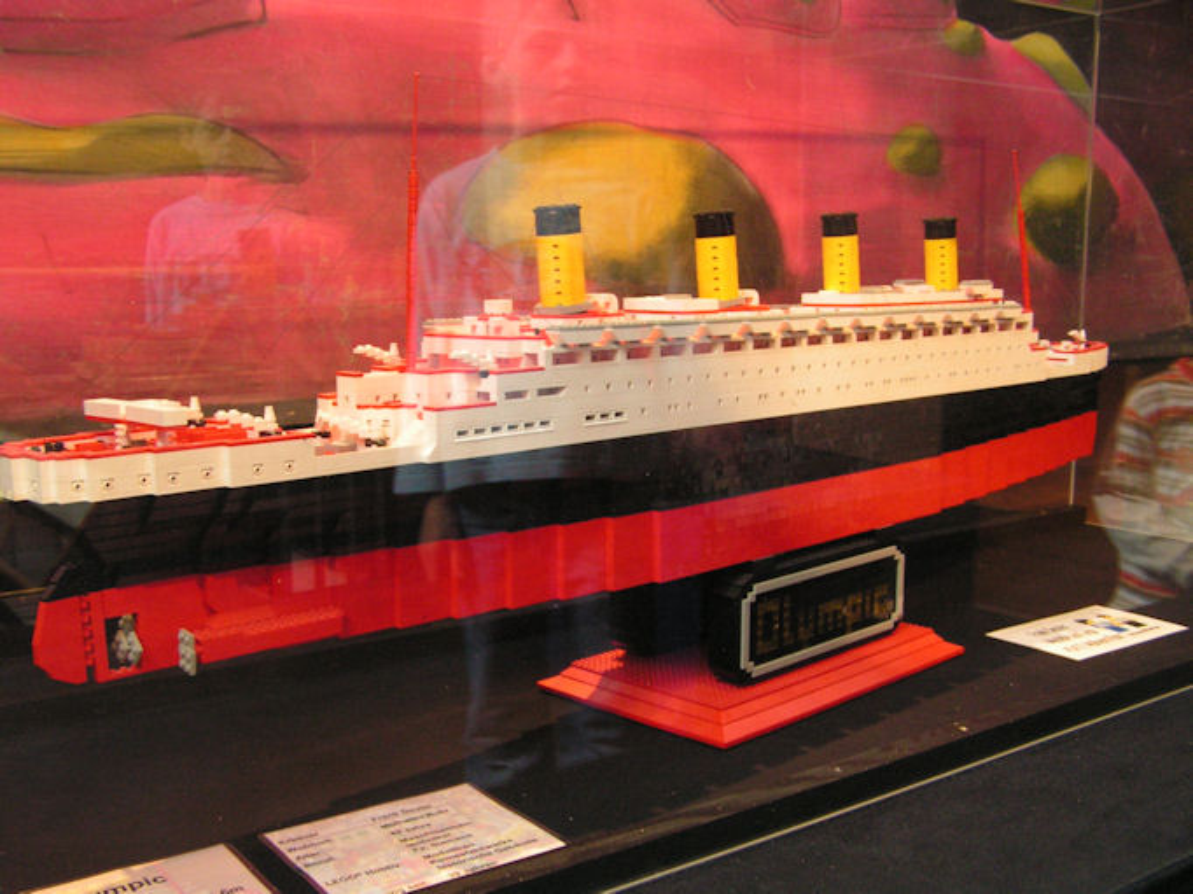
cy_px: 447
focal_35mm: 38
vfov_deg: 37.7
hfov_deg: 49.0
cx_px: 596
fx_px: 1309
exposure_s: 1/25
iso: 200
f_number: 2.8
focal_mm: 6.3
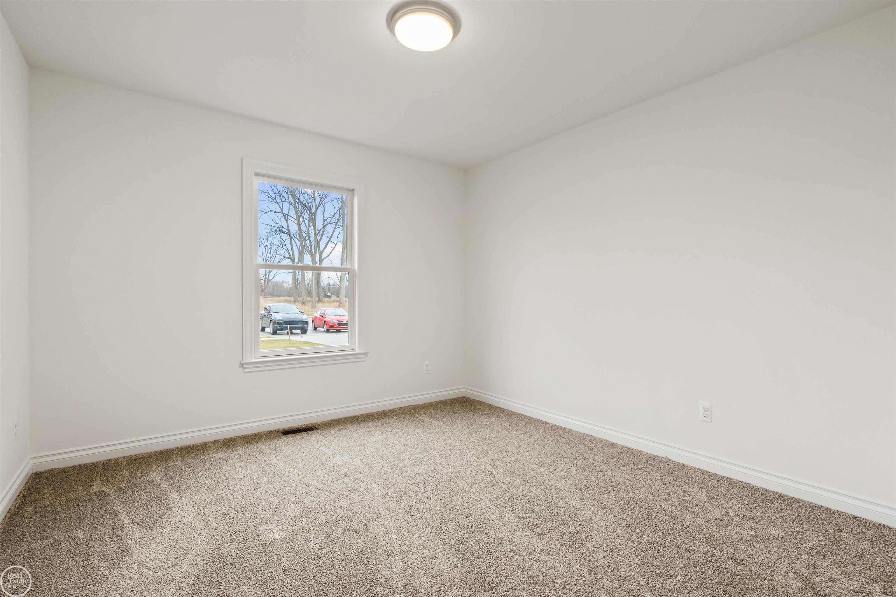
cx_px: 448
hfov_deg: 96.7
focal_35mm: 16
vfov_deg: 73.7
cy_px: 298
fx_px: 398
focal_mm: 16
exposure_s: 1/4
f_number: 9
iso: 400
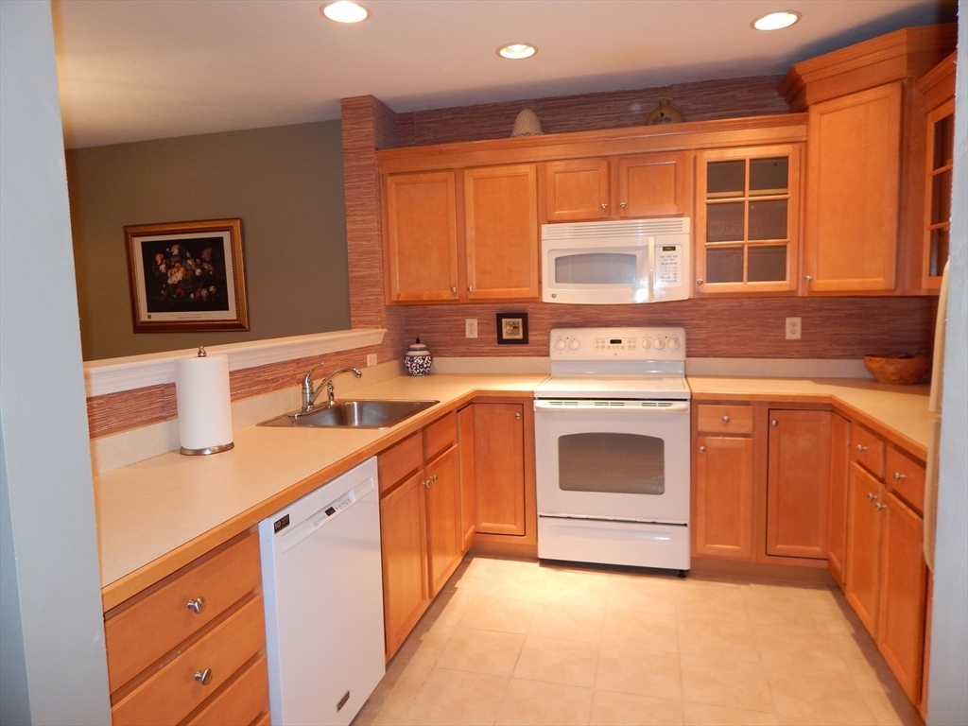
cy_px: 363
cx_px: 484
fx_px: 615
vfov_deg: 61.1
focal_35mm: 22
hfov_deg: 76.4
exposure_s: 1/30
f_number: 3
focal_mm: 4
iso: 200
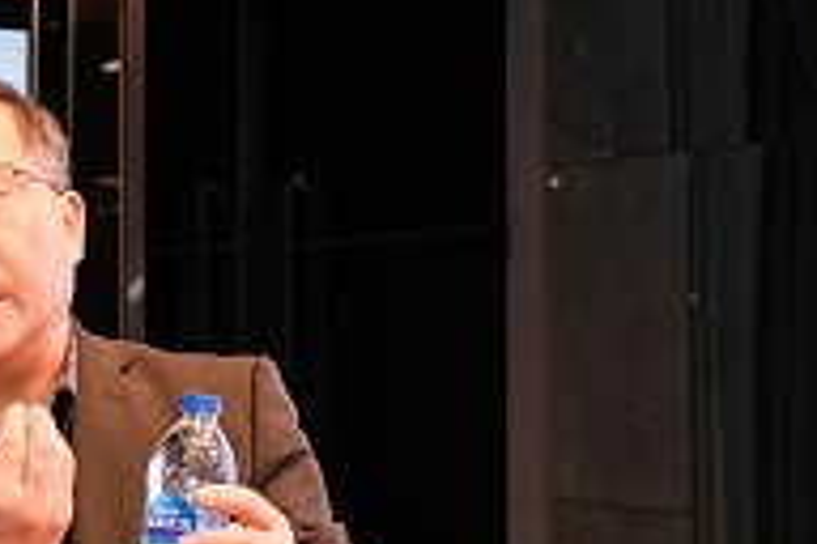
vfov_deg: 9.4
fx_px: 3290
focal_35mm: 145
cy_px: 604
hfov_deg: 13.6
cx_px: -285
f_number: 6.3
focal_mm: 48
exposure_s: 1/100
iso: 1600
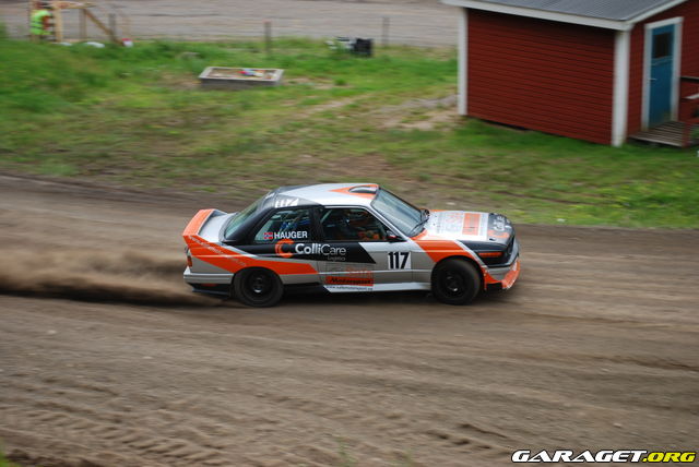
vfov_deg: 16.6
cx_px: 350
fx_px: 1603
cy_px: 234
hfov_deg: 24.6
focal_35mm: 82
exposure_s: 1/160
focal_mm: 55
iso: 100
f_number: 5.6
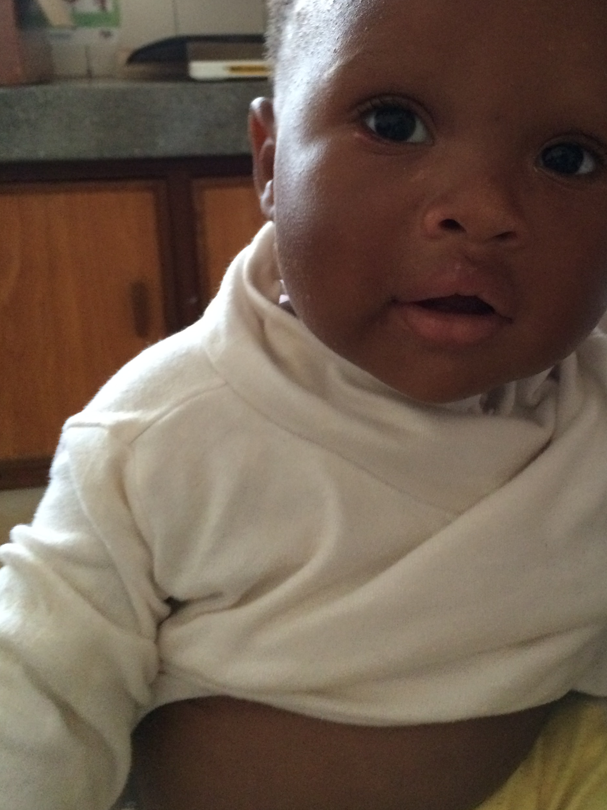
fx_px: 889
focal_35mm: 38
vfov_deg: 48.5
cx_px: 385
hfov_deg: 37.5
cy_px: 306
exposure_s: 1/25
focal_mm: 4.15
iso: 320
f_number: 2.2
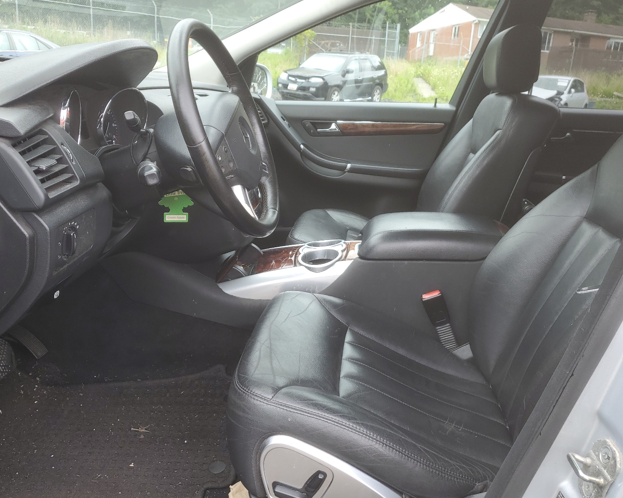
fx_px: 516
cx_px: 323
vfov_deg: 51.5
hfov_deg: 62.2
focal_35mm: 28
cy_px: 255
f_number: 1.5
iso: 50
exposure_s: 1/133
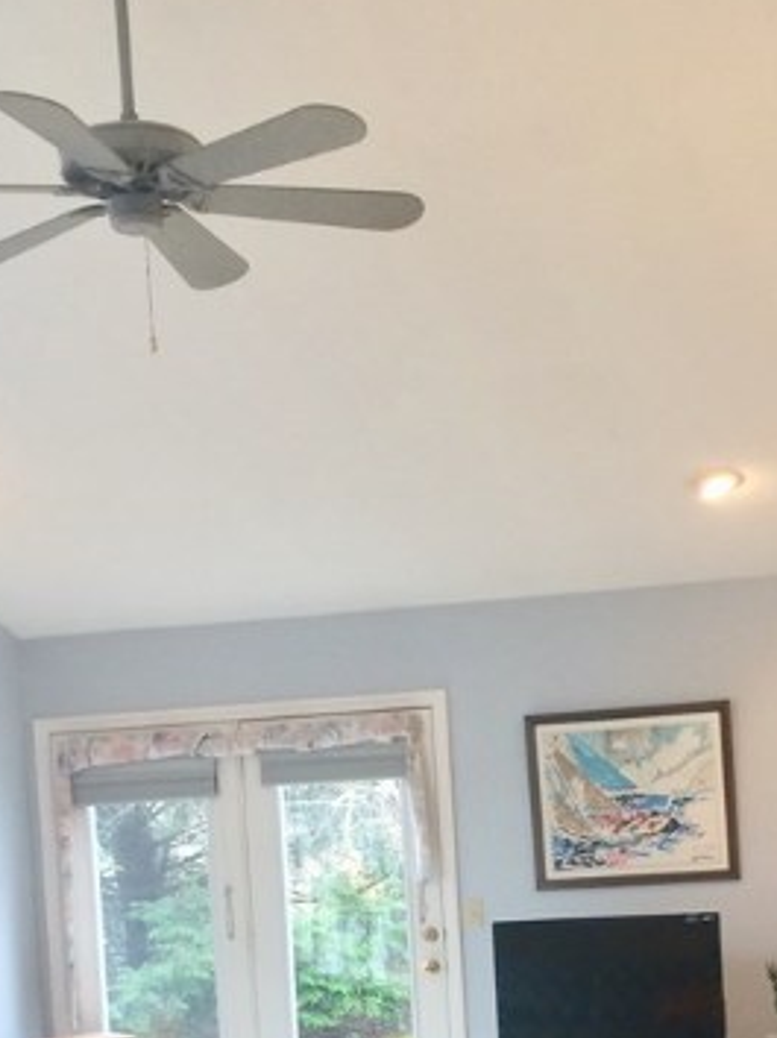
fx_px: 1888
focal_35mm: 63
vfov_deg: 29.6
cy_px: 921
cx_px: 496
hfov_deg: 23.2
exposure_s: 1/30
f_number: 2.2
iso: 64
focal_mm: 4.15
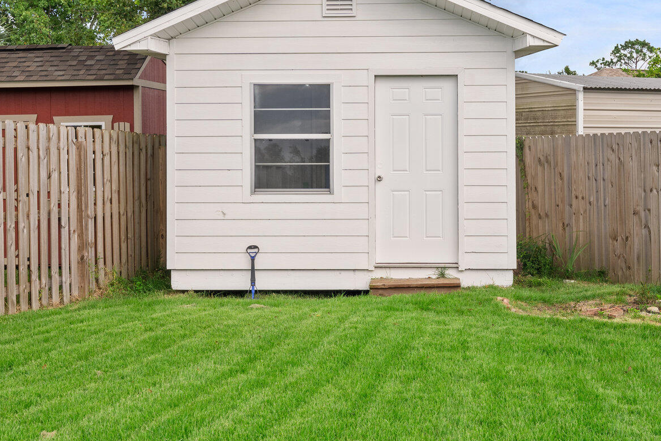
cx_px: 385
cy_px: 189
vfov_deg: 21.6
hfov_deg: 31.8
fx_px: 1157
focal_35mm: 63
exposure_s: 1/13
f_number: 9
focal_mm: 24
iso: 100
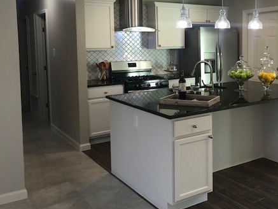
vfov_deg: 34.8
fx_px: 329
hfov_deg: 44.8
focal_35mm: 41
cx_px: 193
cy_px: 70
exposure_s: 1/60
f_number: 1.8
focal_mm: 3.99
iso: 25
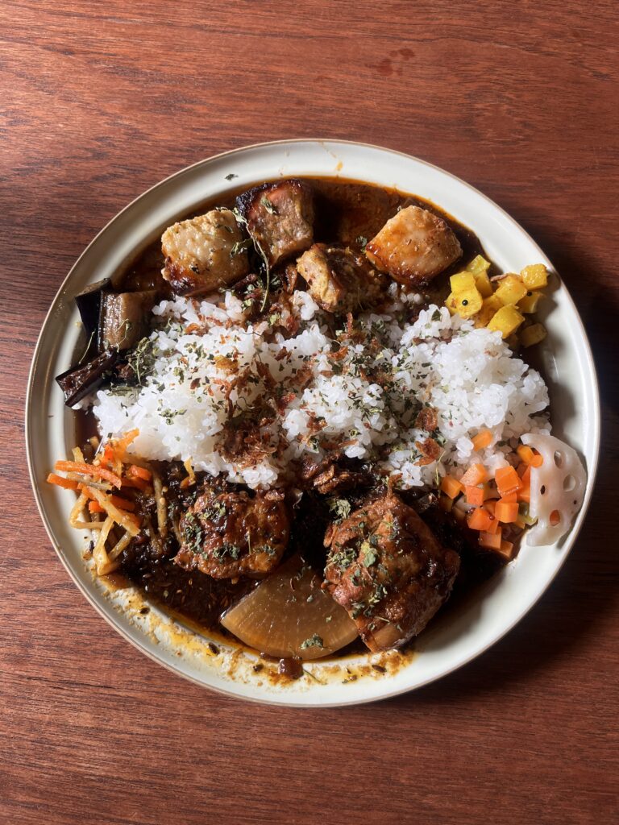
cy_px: 412
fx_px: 620
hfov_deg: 53.1
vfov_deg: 67.3
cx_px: 310
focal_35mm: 26
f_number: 1.6
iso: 100
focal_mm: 5.1
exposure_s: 1/100
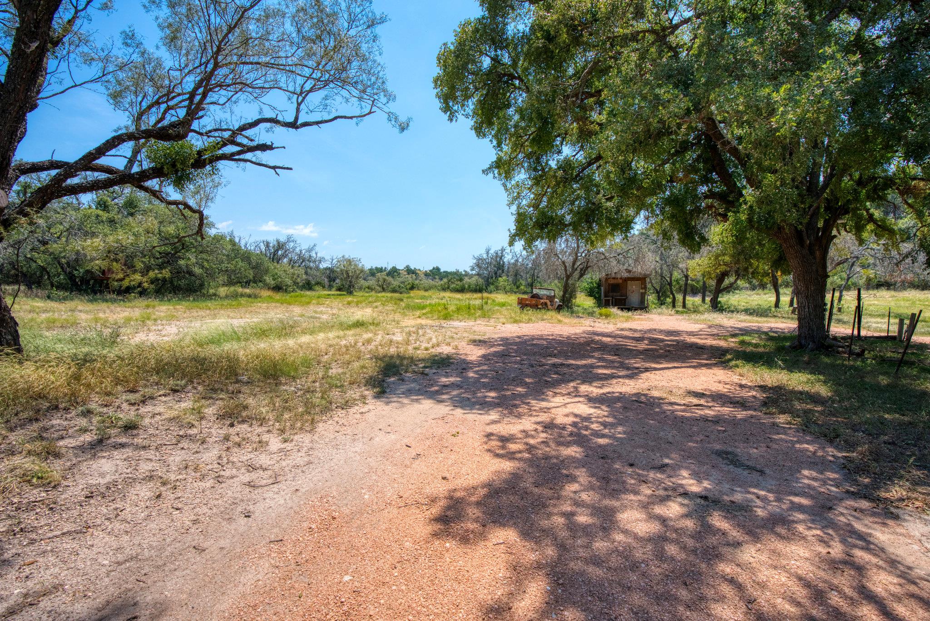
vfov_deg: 73.8
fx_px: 413
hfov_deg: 96.7
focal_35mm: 16
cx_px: 465
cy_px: 310
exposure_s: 1/160
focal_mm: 16
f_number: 9
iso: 125
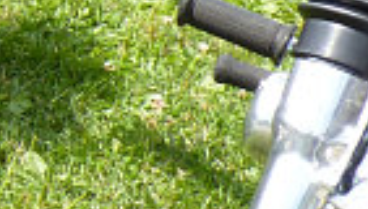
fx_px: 1868
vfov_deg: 6.1
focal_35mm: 191
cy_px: -287
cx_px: -647
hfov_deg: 9.4
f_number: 4
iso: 80
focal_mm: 5.4
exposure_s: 1/160
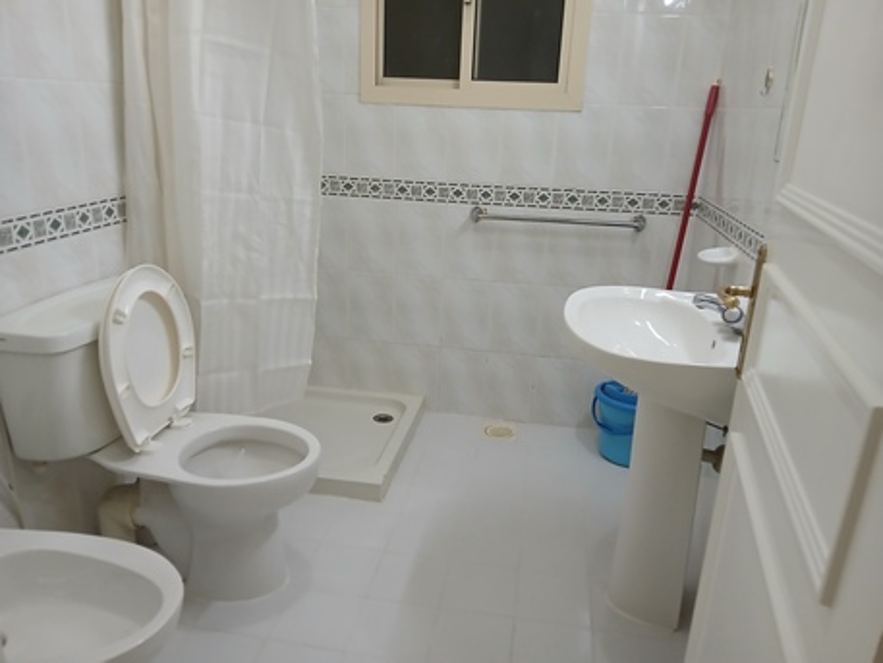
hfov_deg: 67.3
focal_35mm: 26
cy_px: 332
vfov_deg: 53.1
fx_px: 663
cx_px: 442
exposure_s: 1/50
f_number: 1.8
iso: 320
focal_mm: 3.98
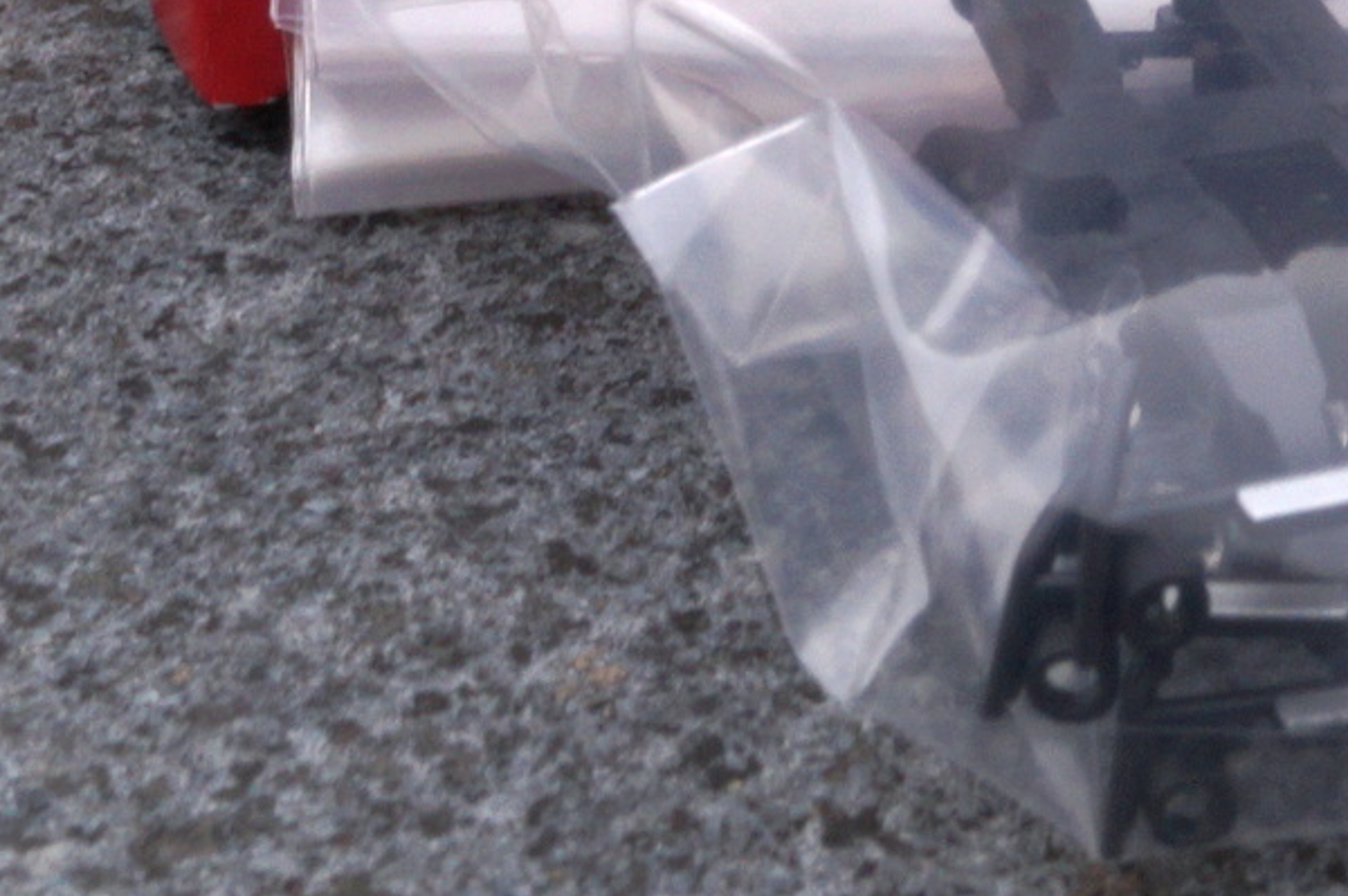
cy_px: -439
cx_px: 1402
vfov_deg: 8.9
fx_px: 5612
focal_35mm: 150
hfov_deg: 13.5
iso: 320
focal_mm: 30
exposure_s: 1/60
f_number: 22
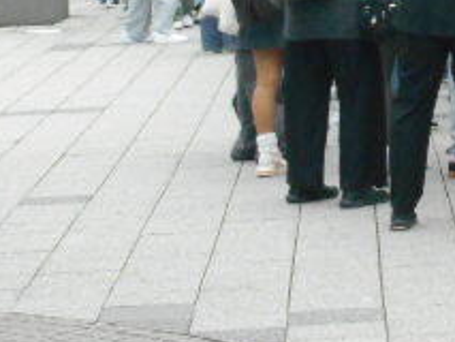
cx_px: 564
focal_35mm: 228
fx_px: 2999
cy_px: -56
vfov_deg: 6.5
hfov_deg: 8.6
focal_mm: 13.5
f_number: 5.8
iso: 640
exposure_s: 1/250
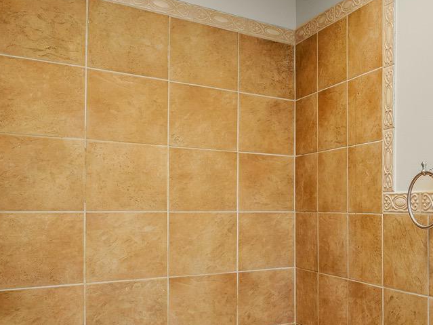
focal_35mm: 37
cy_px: 204
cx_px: 482
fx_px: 463
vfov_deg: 38.4
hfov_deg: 40.1
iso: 1250
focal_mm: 12
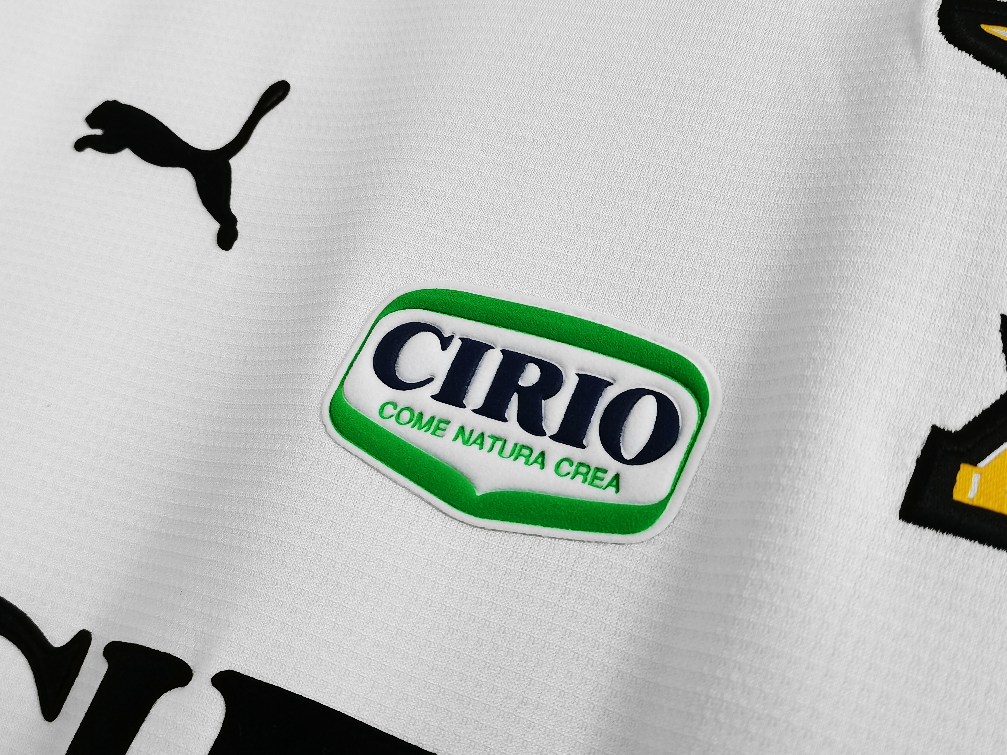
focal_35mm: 44
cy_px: 378
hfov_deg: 42.9
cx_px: 504
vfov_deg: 32.9
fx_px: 1280
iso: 200
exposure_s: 1/50
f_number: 1.8
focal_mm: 5.58
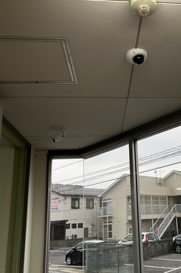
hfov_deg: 33.0
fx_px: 294
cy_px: 136
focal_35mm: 39
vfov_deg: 49.6
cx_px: 150
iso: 20
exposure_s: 1/90
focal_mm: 3.99
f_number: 1.8
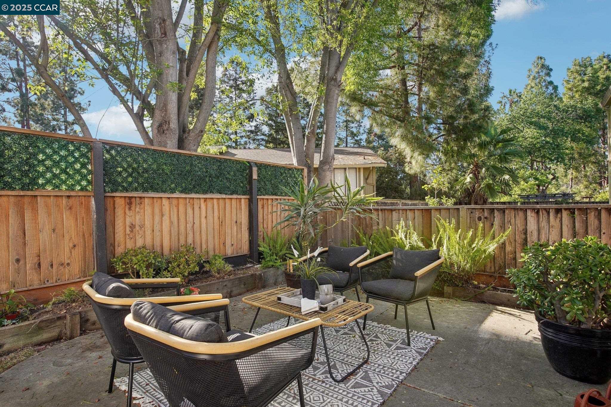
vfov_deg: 70.4
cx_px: 306
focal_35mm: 17
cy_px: 204
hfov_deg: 93.3
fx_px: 288
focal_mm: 17
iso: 400
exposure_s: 1/90
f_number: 8
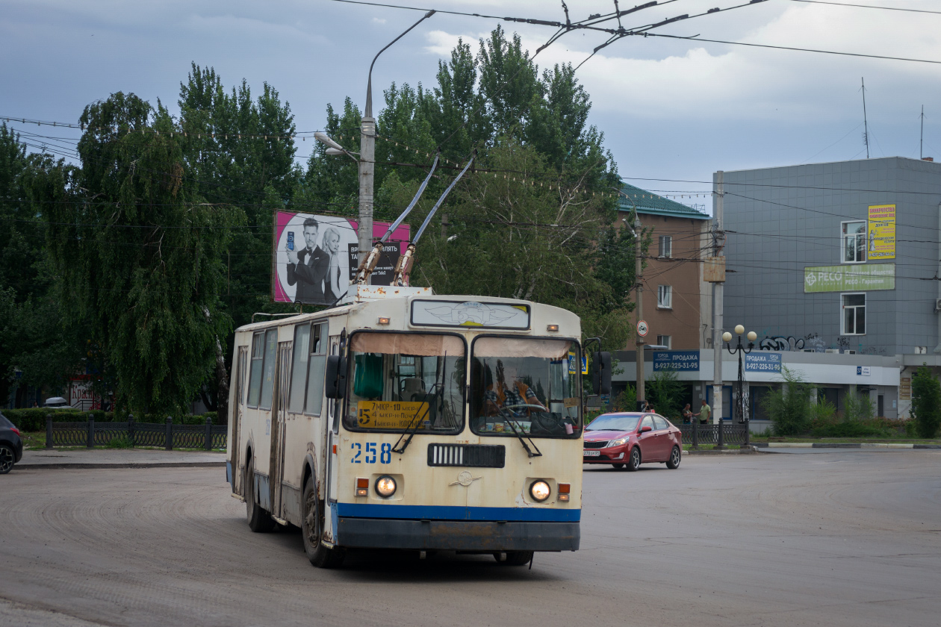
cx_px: 470
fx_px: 2156
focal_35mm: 82
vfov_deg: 16.6
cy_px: 314
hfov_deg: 24.6
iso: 200
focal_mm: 55
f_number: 4
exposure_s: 1/400
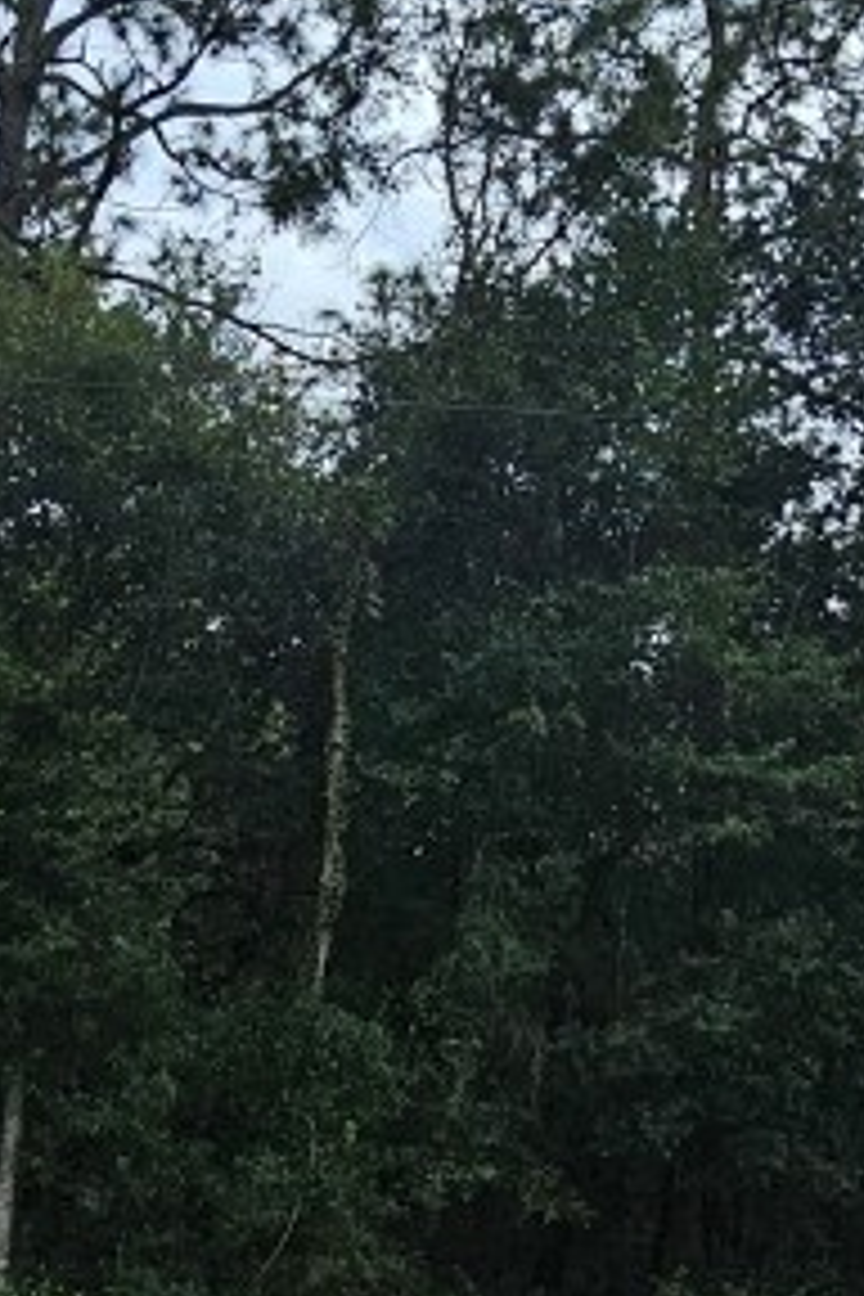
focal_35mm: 48
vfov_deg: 40.9
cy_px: 796
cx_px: 558
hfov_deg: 27.9
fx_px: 1728
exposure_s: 1/2565
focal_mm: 2.2
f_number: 2.2
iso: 50
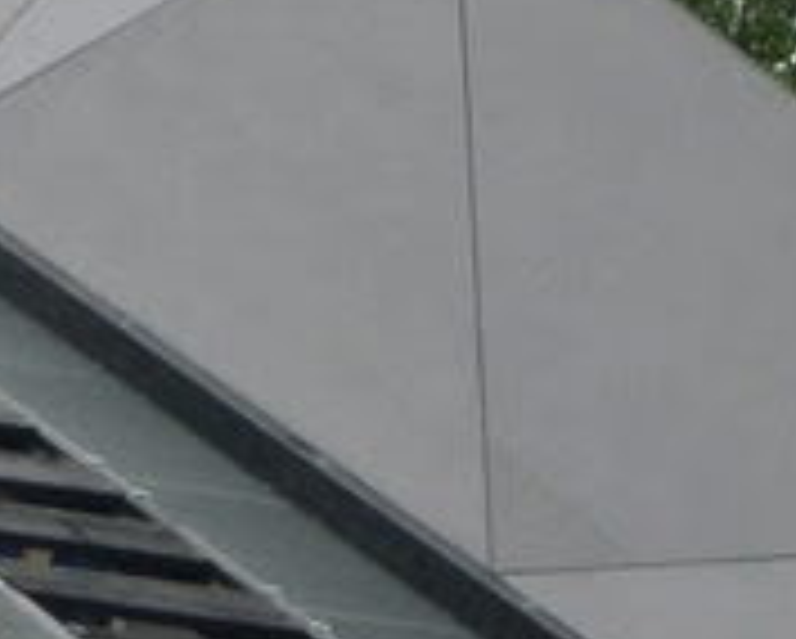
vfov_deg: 3.1
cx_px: -989
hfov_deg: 3.8
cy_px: -14
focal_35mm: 502
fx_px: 11839
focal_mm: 24
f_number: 4.9
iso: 100
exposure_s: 1/504
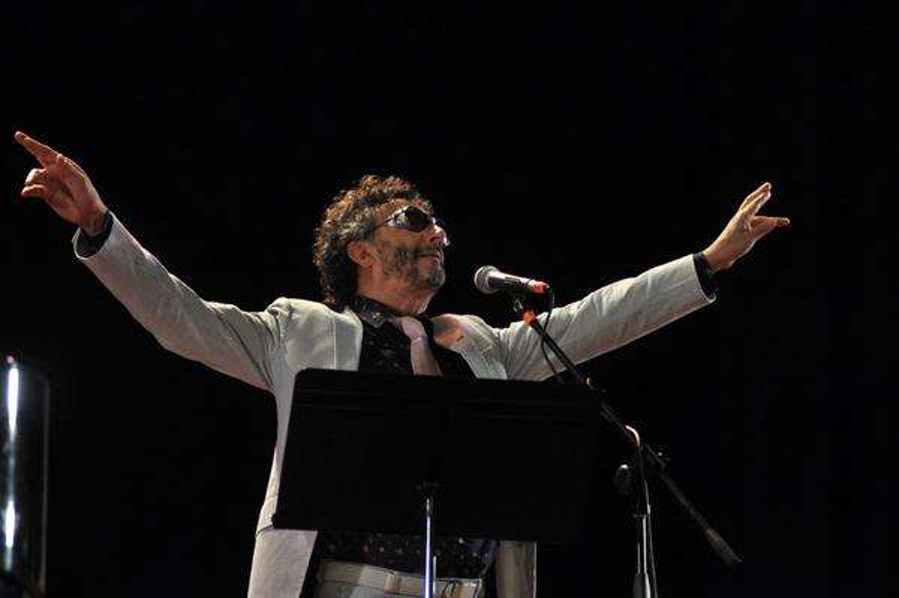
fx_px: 4491
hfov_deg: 11.4
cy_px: 299
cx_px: 450
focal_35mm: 180
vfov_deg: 7.6
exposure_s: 1/250
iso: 640
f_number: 2.8
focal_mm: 120
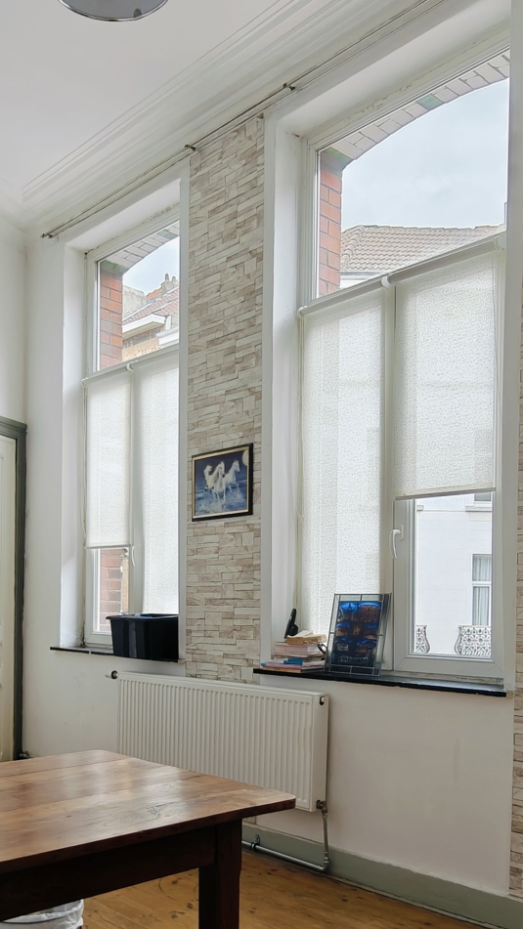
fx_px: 814
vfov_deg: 57.8
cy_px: 638
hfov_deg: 35.4
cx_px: 186
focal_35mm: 33
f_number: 2
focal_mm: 2.3
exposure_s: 1/75
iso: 640
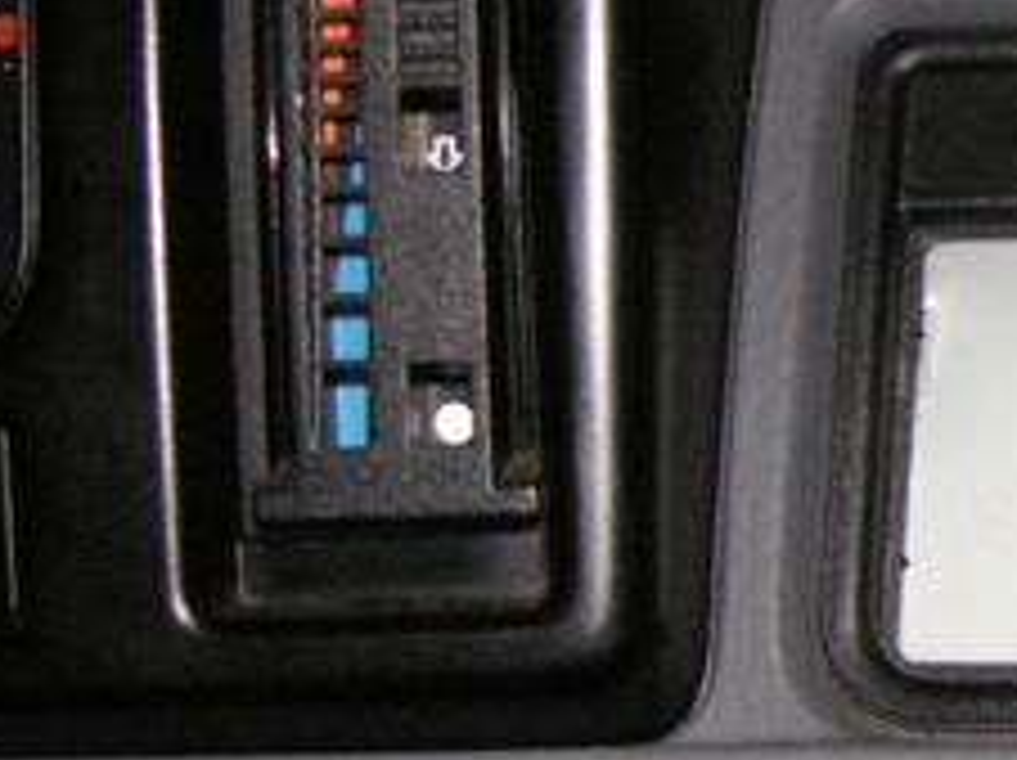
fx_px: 3082
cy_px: 486
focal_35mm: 105
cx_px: 1336
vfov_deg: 14.1
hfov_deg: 17.5
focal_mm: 6.1
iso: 160
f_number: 2.8
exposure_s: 1/45
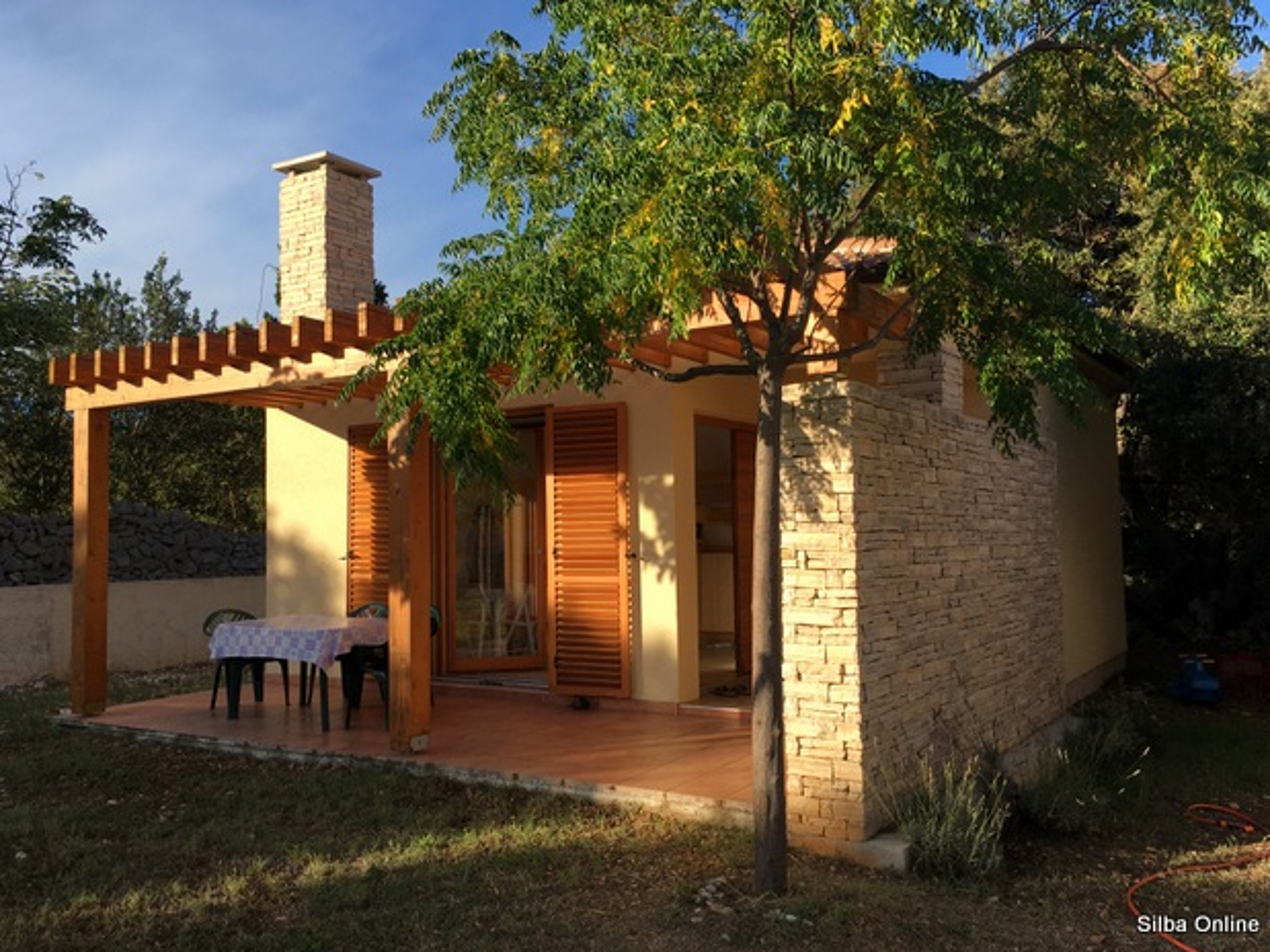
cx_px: 636
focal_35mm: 30
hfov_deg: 60.0
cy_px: 472
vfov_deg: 46.8
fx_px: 1100
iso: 25
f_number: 2.2
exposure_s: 1/785
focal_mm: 4.15
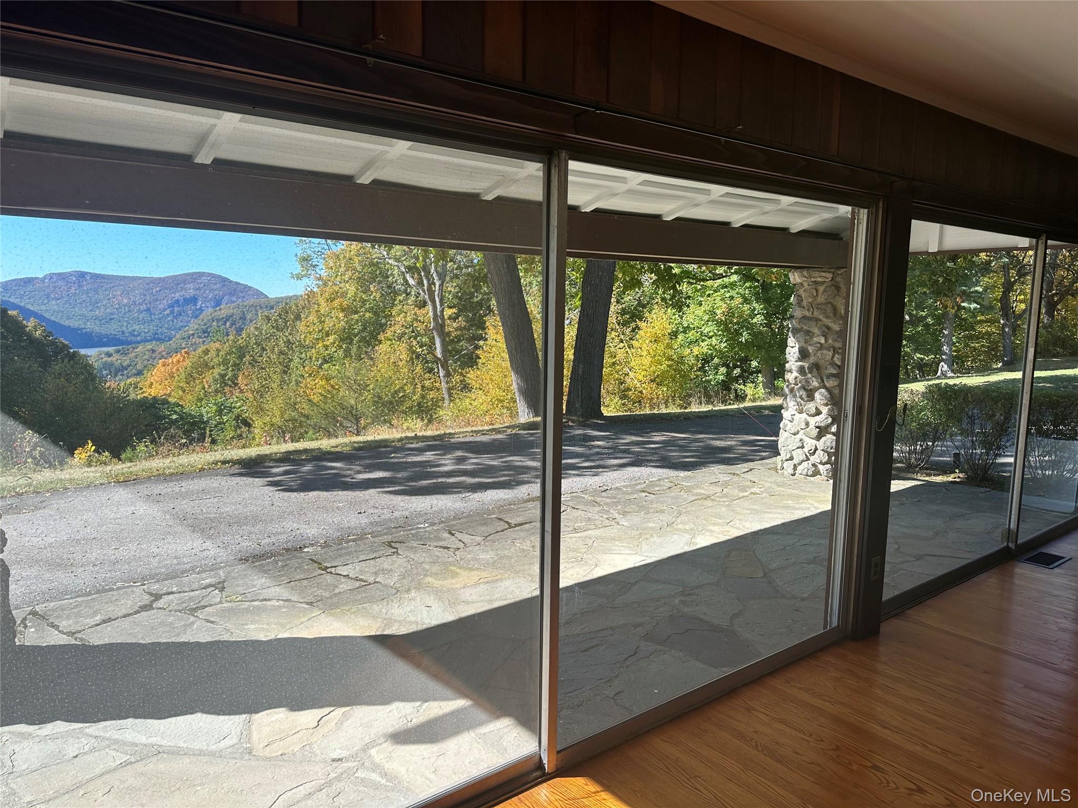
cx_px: 539
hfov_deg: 71.6
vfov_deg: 56.8
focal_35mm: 24
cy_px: 404
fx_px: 747
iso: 80
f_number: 1.78
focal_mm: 6.86
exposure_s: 1/864
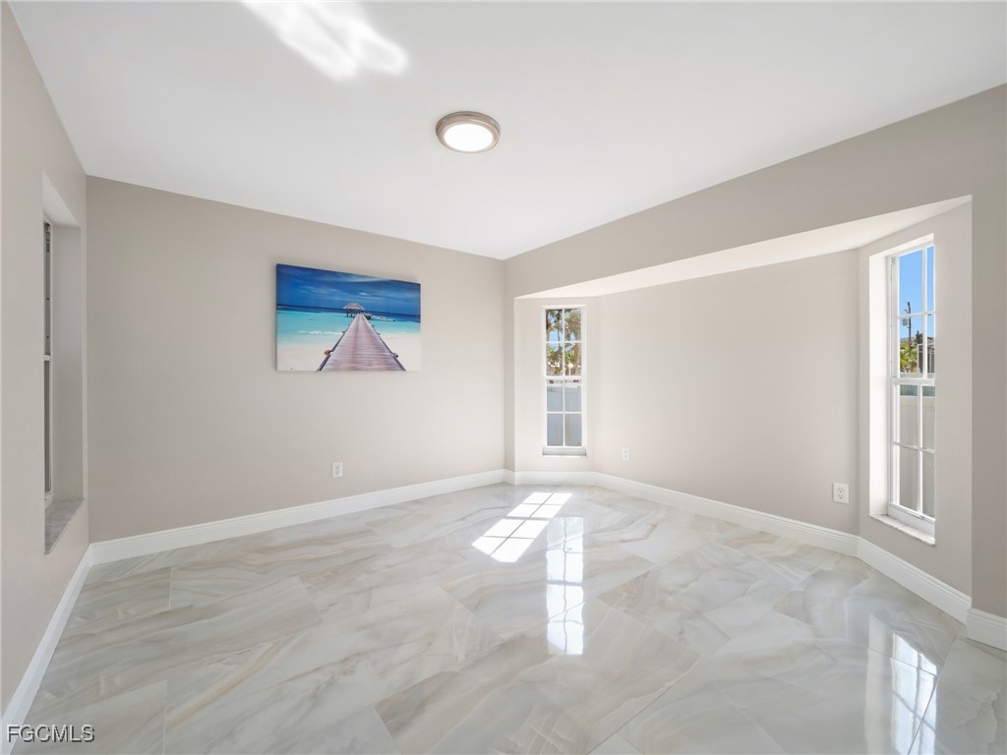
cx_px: 504
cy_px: 378
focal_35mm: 14
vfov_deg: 85.7
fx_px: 407
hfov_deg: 102.1
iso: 200
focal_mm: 7
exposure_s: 1/25
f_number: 7.1
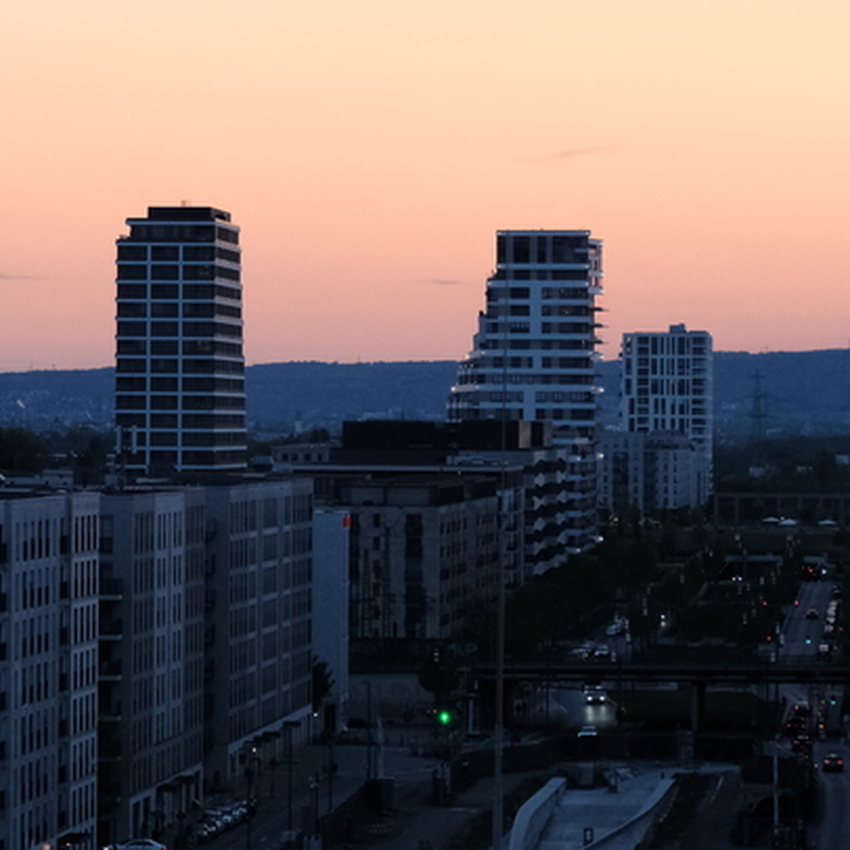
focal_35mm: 225
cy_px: 261
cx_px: -126
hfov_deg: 7.7
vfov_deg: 7.8
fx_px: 6251
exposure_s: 1/210
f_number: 8
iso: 2500
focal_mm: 70
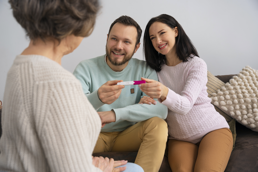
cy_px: 86
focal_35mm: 38
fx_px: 272
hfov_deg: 50.7
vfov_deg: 35.1
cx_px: 129
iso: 400
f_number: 4
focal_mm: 38
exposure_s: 1/160
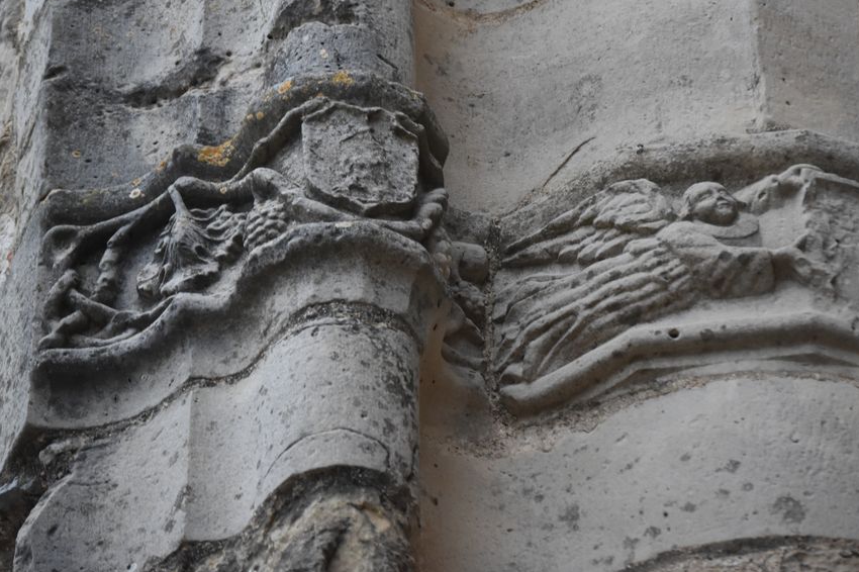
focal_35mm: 195
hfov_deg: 10.6
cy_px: 224
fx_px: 4642
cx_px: 465
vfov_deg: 7.1
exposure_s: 1/125
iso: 1100
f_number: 4.8
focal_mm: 105
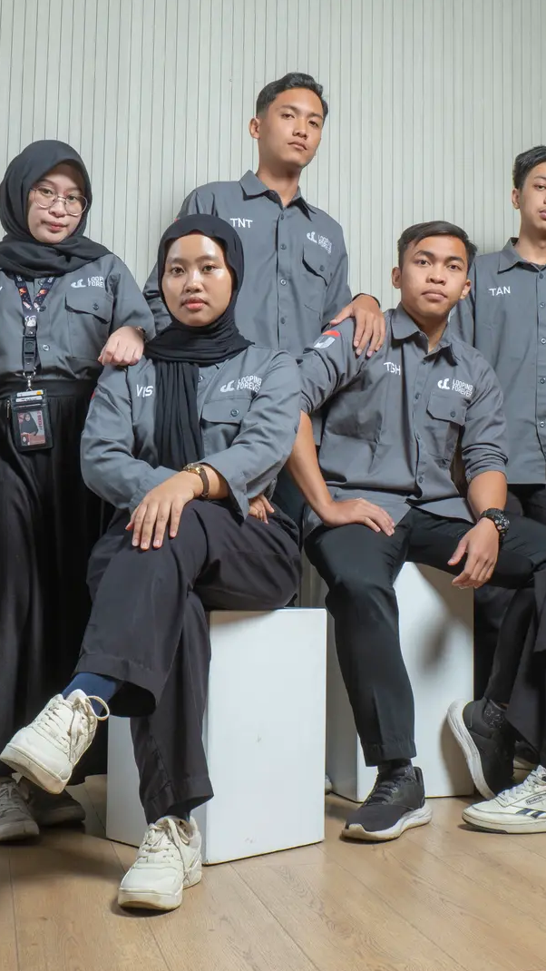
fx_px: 1184
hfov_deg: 26.0
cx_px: 307
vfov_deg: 44.6
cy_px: 486
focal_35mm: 46
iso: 320
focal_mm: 19.6
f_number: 8
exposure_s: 1/125
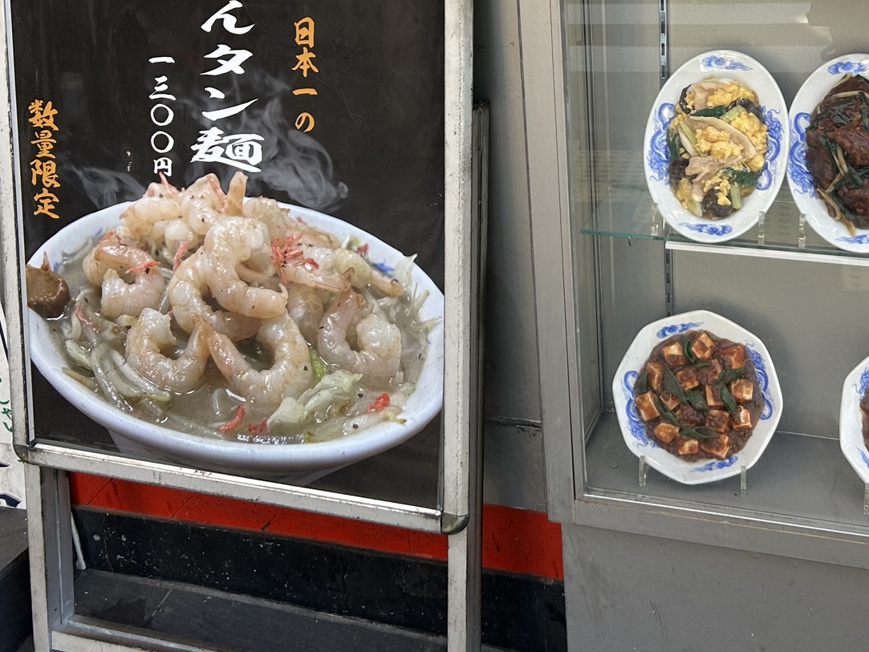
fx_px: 1205
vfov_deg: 29.5
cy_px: 123
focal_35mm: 48
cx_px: 578
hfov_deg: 39.2
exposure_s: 1/233
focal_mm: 5.7
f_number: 1.5
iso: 40
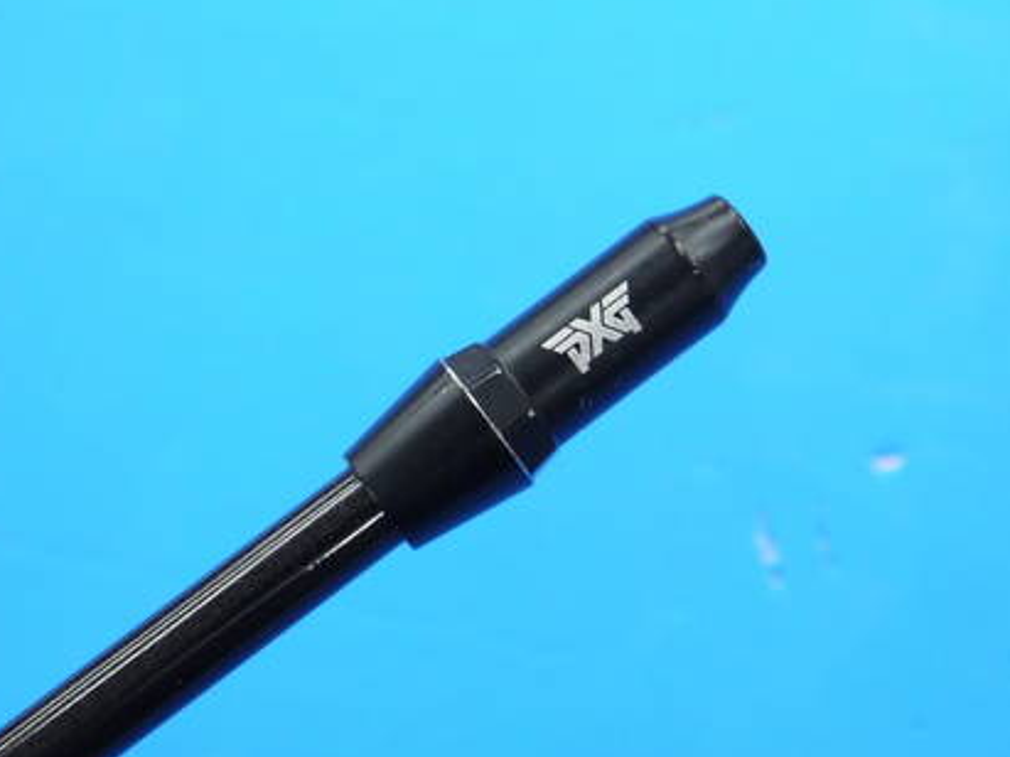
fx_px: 2363
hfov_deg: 24.1
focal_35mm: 81
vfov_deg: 18.2
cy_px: 413
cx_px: 516
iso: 800
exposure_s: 1/125
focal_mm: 26
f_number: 4.7
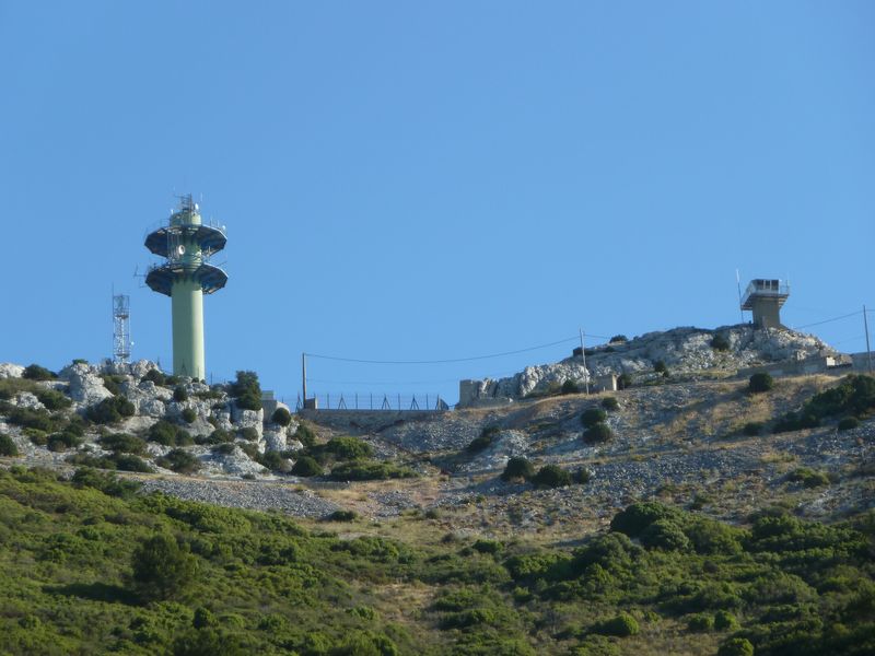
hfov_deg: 12.5
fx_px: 3994
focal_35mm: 158
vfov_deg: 9.4
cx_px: 438
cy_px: 328
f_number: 4.5
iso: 80
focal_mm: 25.9
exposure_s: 1/320
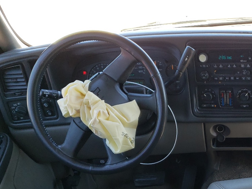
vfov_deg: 25.1
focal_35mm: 55
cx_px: 225
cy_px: 196
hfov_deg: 33.2
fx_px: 400
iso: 50
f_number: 1.5
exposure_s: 1/145
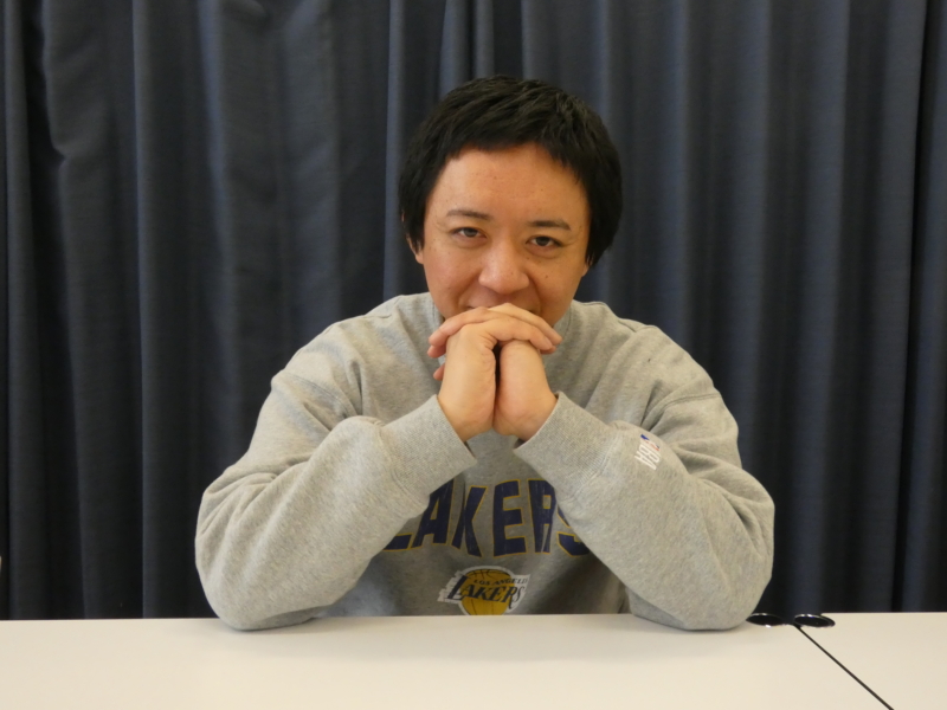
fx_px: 903
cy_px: 355
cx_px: 474
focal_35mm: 33
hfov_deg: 55.4
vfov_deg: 42.9
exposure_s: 1/80
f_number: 3.4
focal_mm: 6
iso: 640
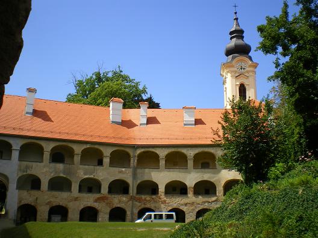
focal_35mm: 38
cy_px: 119
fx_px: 349
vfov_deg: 37.7
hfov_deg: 49.0
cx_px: 159
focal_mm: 6.3
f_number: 4.6
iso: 64
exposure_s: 1/320
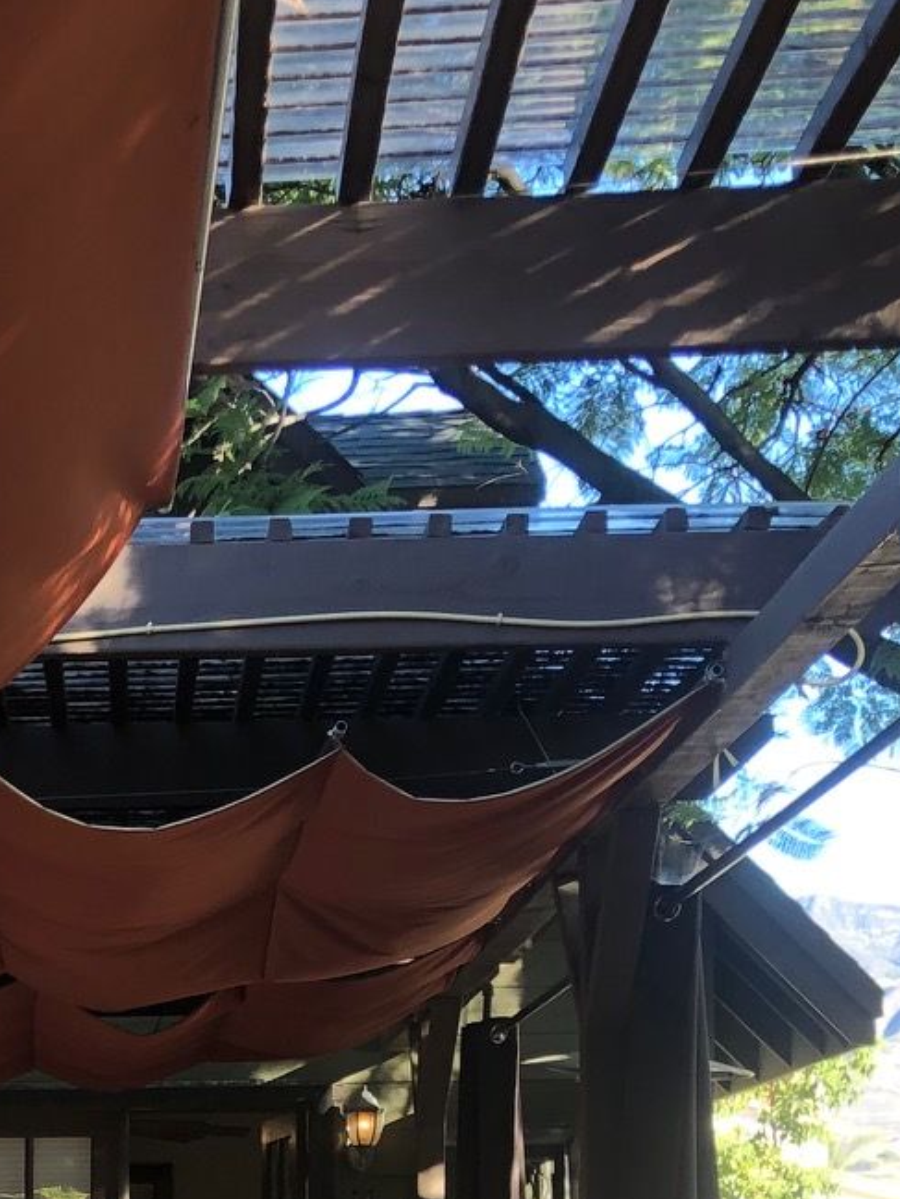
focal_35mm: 87
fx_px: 3015
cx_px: -342
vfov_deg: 21.3
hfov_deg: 15.9
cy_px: 1352
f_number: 1.8
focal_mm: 4
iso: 64
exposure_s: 1/120
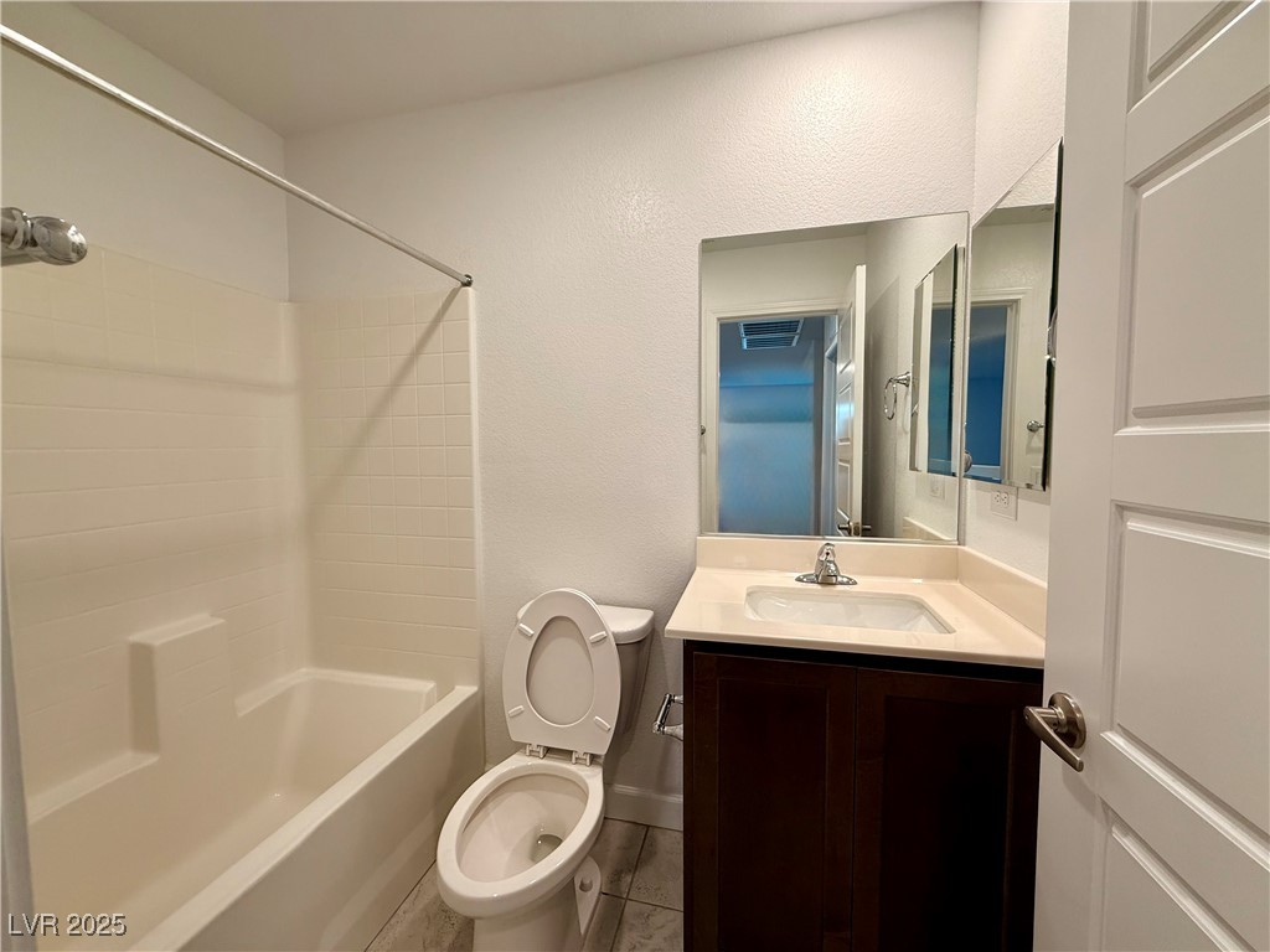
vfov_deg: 85.7
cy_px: 476
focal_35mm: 14
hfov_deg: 102.1
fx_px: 514
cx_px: 635
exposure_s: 1/120
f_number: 2.2
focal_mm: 2.22
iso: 125
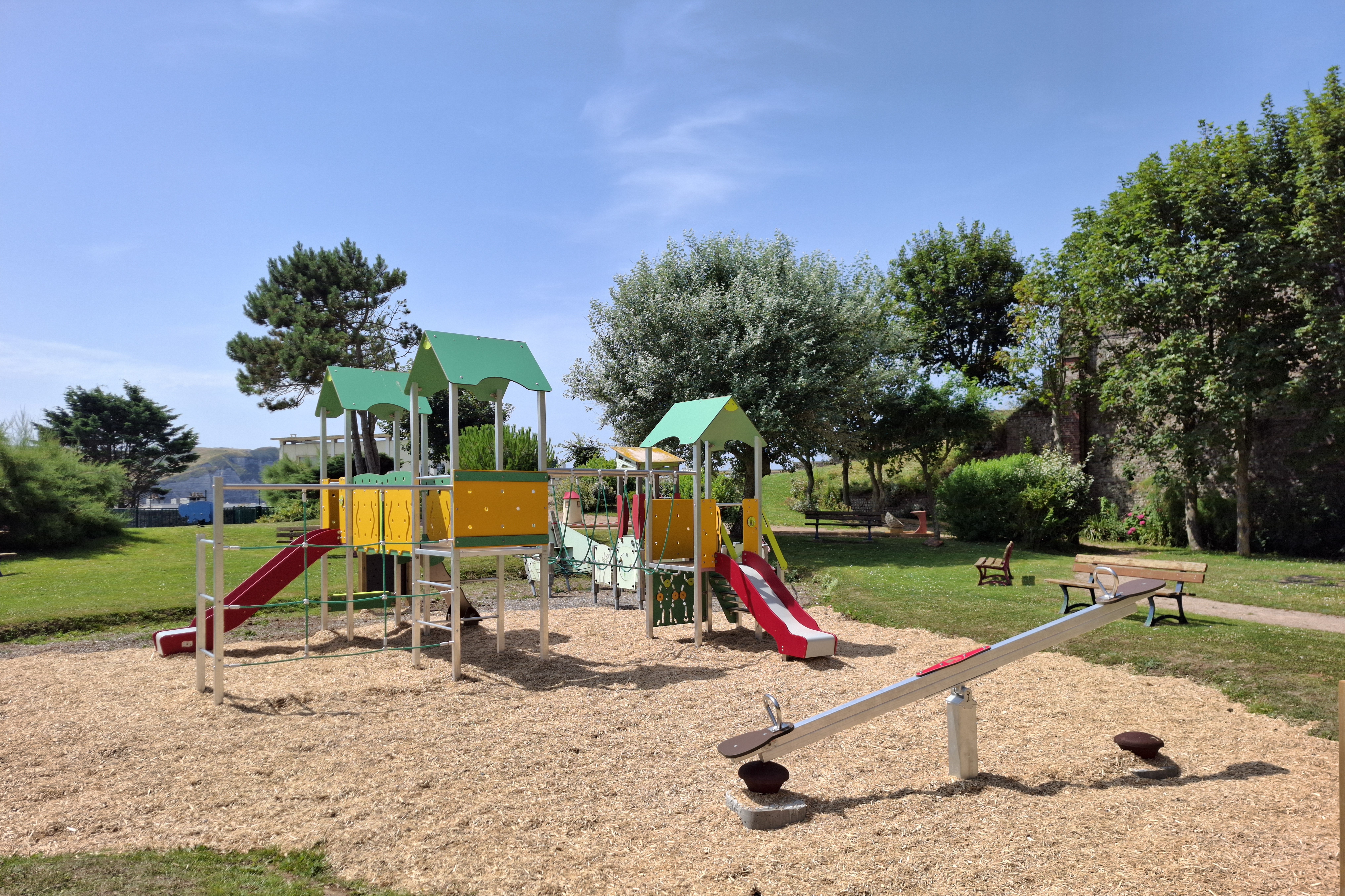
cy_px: 500
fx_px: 897
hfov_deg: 73.7
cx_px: 672
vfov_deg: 53.0
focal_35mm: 24
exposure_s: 1/1330
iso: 50
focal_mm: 5.54
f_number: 1.8
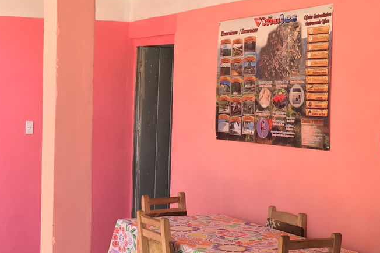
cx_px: 76
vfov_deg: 18.4
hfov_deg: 26.8
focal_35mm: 74
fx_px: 781
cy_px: 147
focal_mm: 4.15
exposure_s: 1/120
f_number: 2.2
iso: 32
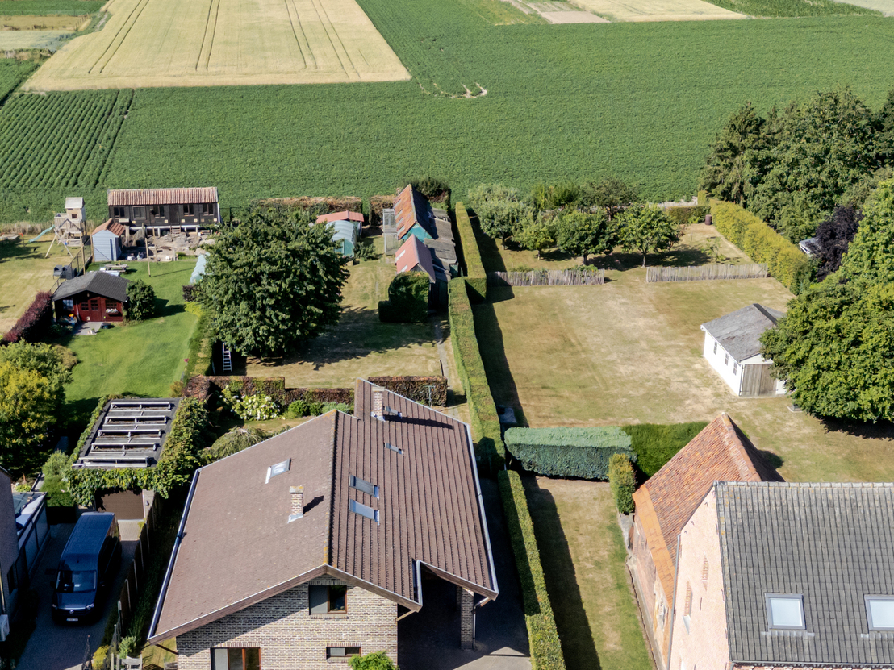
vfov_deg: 27.8
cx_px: 346
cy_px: 456
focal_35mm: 52
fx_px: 1343
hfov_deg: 36.6
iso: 120
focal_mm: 6.72
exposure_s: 1/2500
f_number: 1.7
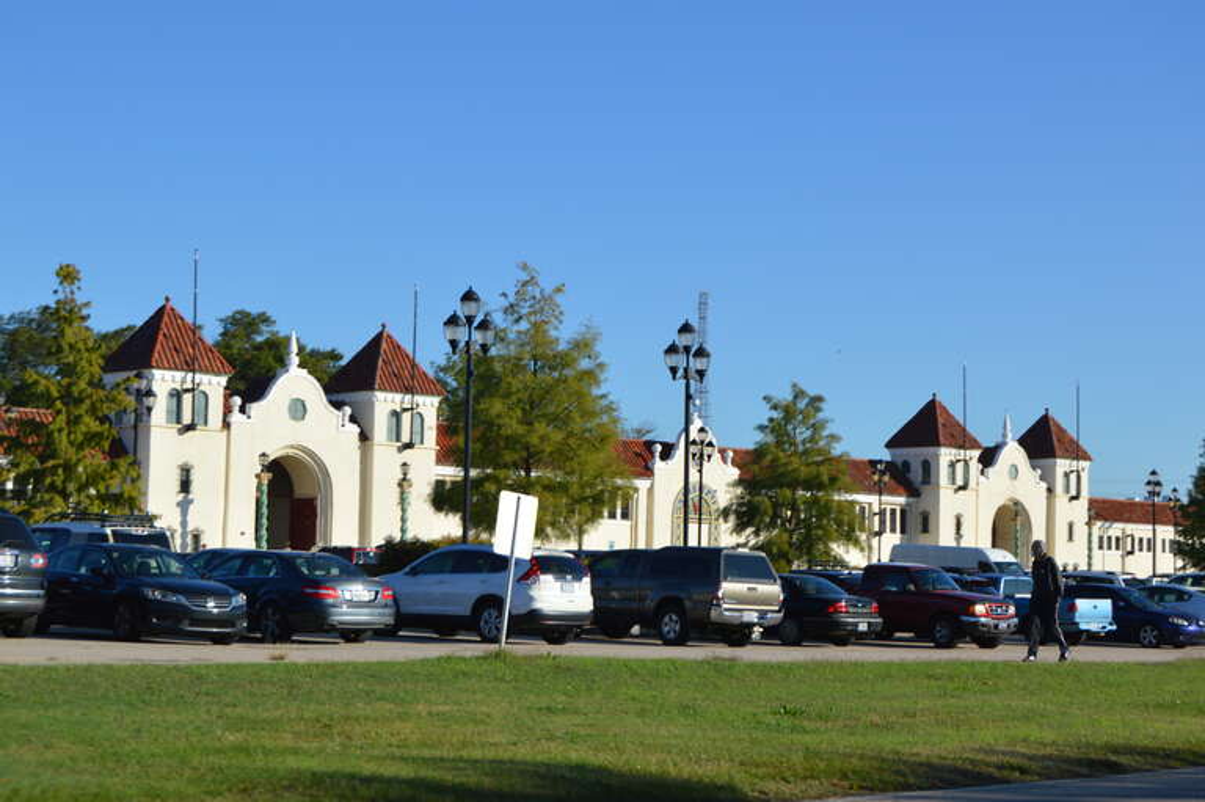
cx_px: 602
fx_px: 2107
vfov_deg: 21.5
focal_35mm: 63
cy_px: 401
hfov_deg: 31.9
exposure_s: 1/320
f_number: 9
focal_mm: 42
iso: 100
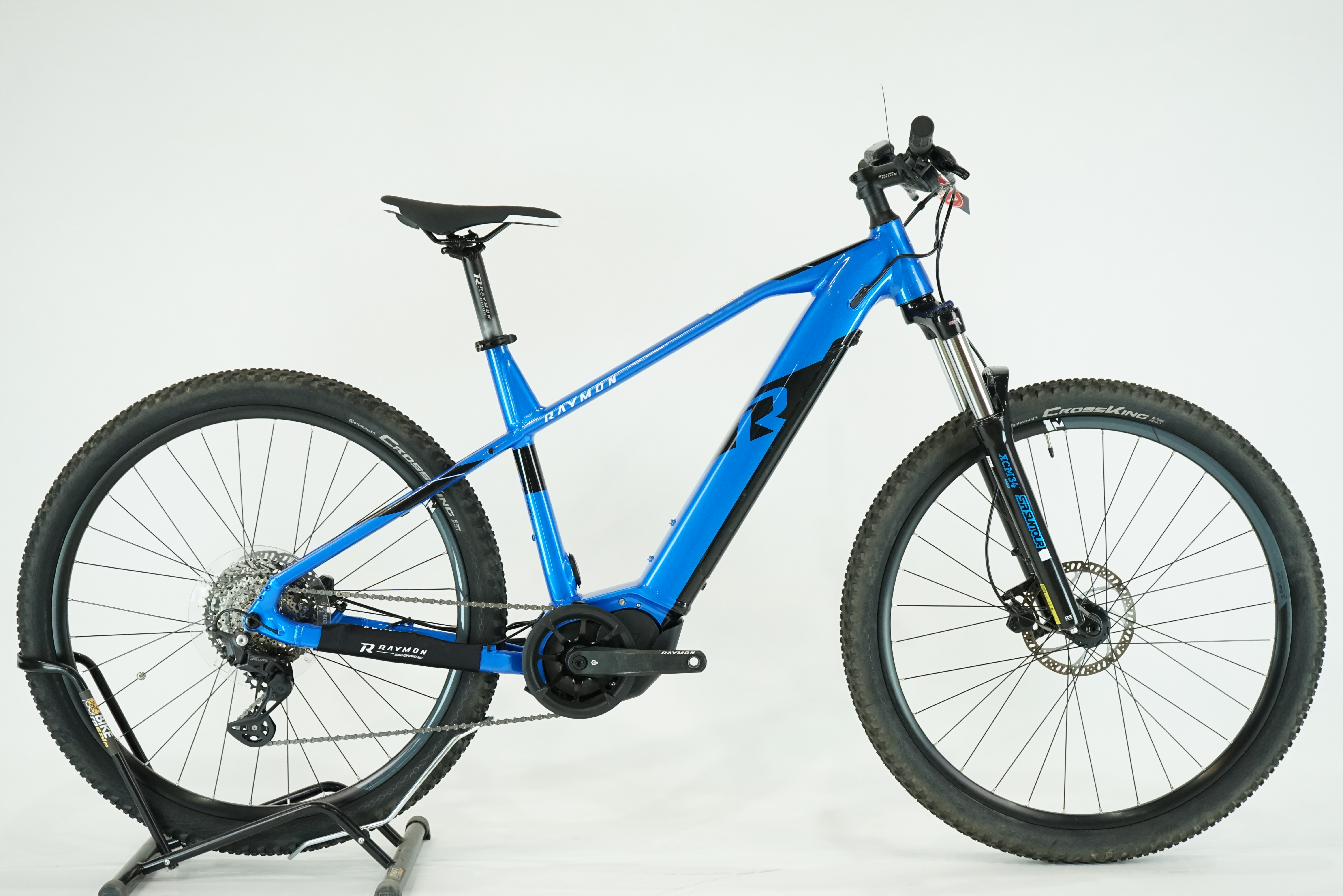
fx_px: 2238
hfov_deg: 33.4
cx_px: 672
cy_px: 448
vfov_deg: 22.6
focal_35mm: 60
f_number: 5.6
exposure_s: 1/200
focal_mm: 60
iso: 1600
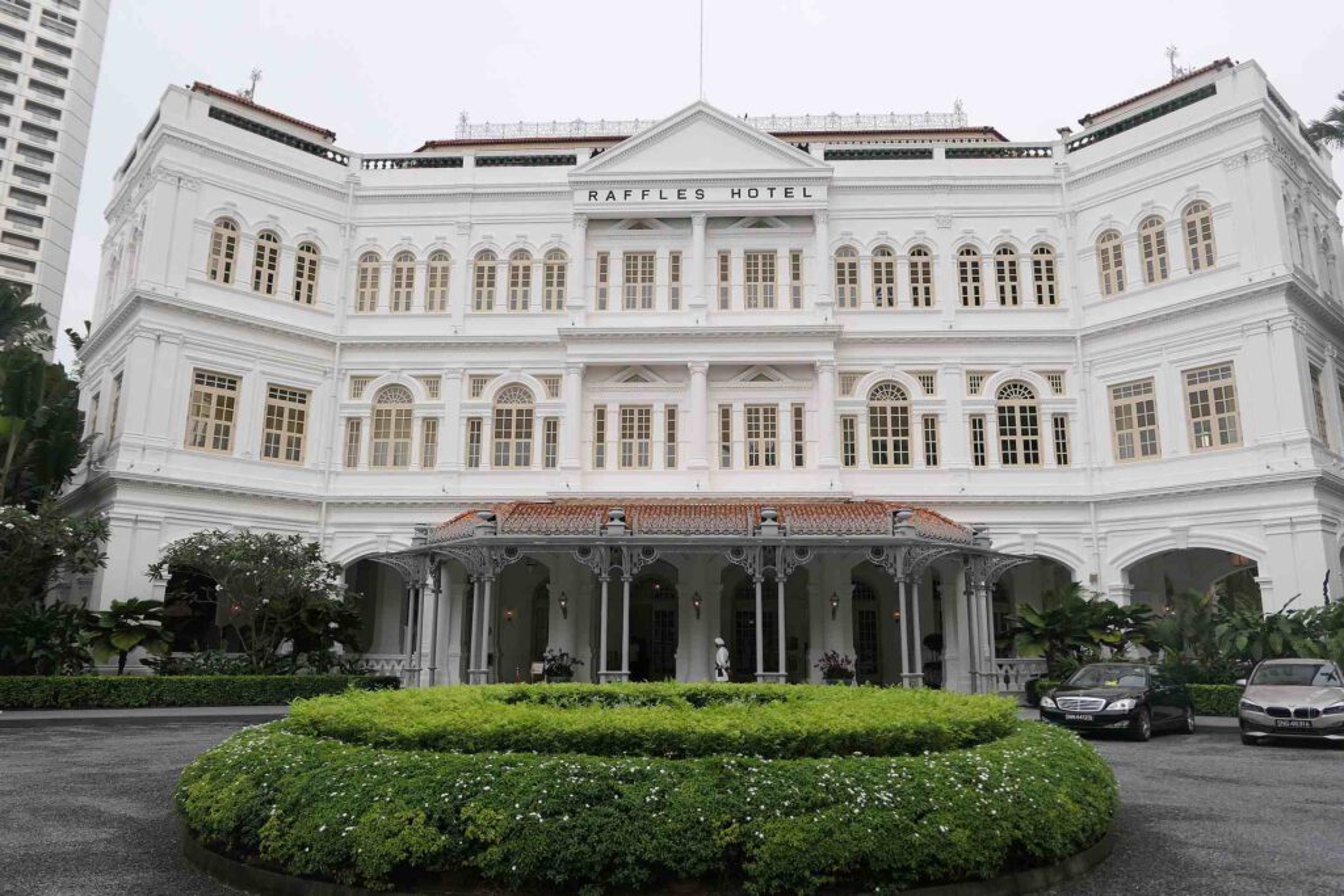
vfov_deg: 53.1
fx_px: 896
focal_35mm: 24
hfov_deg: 73.7
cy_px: 448
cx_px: 672
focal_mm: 8.8
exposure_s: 1/800
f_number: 2.8
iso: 125
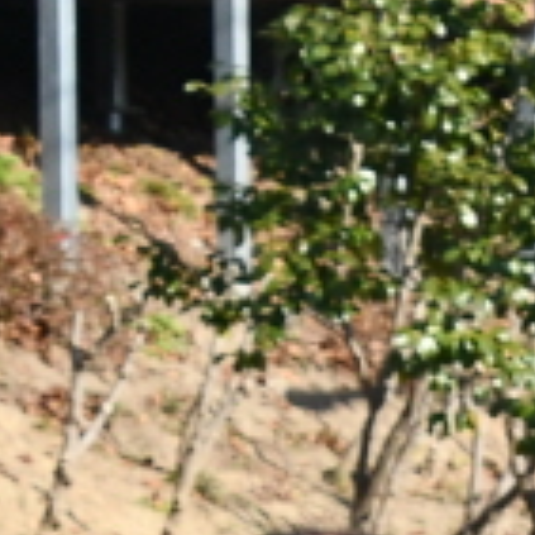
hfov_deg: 4.2
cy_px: 751
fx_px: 7257
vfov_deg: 4.2
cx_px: 998
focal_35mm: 415
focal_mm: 44
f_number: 11
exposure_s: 1/500
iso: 1000
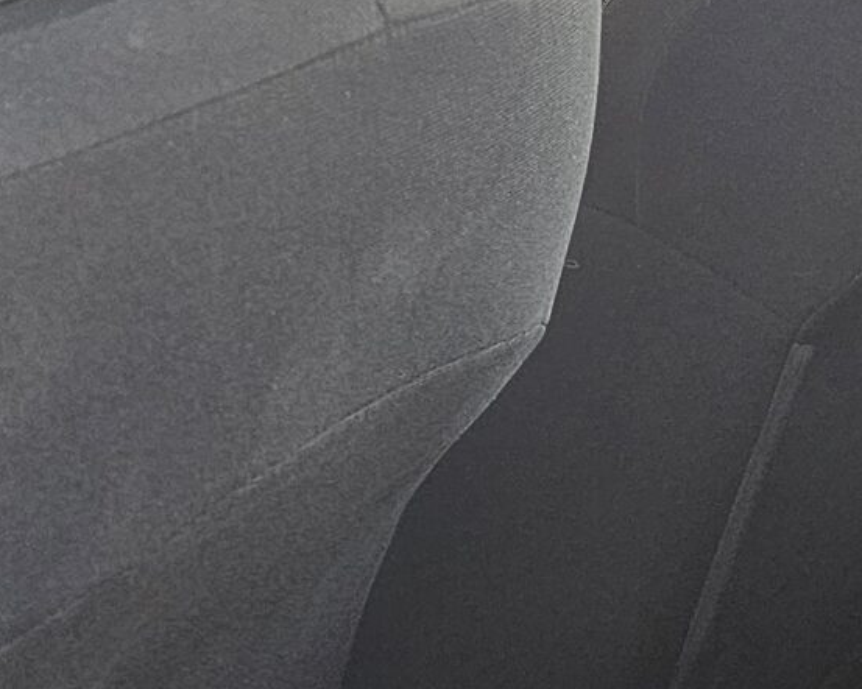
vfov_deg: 14.0
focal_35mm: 104
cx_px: 1037
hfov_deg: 17.6
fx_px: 2652
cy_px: 988
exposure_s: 1/359
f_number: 1.7
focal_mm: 6.3
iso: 320
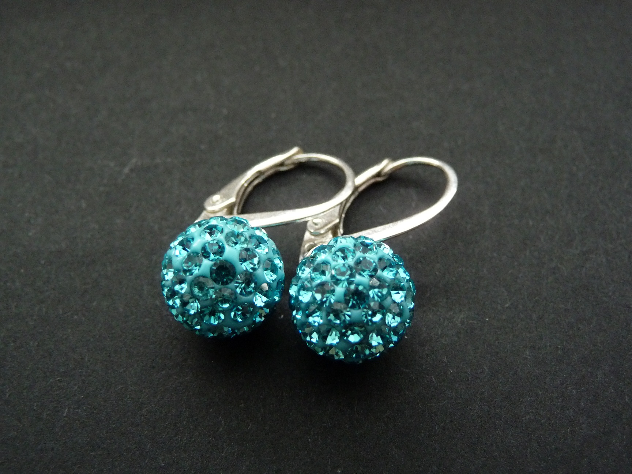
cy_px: 237
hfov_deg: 49.0
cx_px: 316
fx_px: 694
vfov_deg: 37.7
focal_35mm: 38
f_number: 3.8
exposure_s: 1/30
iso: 320
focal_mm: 6.3
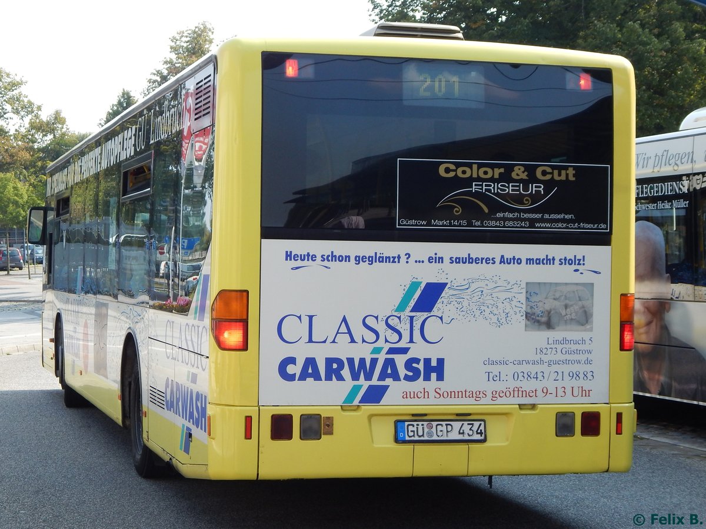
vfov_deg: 21.3
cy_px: 264
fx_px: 1407
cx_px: 353
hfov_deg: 28.2
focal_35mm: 69
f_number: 4.1
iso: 125
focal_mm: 12.3
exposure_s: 1/500
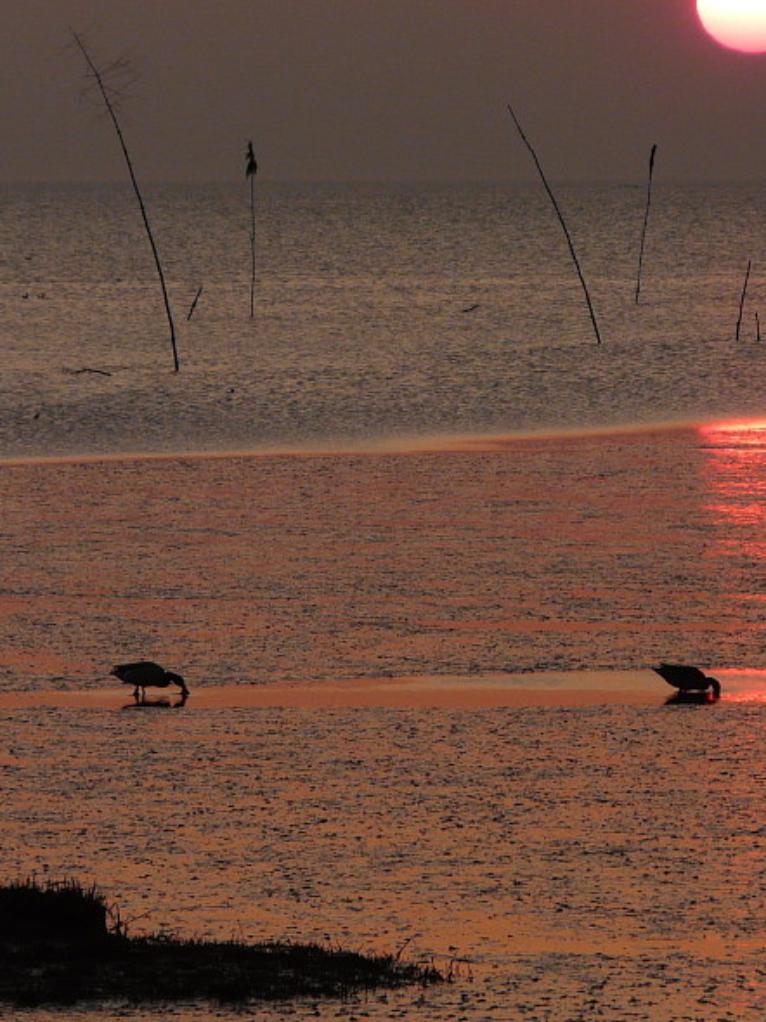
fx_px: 11988
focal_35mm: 406
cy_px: 480
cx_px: 610
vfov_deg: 4.9
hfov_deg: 3.7
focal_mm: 38.4
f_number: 5
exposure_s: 1/250
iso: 100
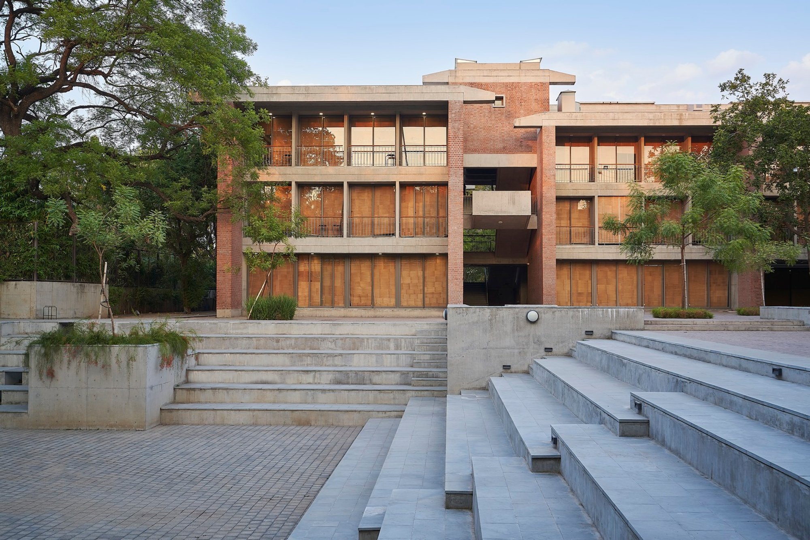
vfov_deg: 37.9
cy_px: 270
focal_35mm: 35
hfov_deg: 54.4
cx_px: 405
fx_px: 788
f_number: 8
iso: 100
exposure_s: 1/15
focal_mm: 35
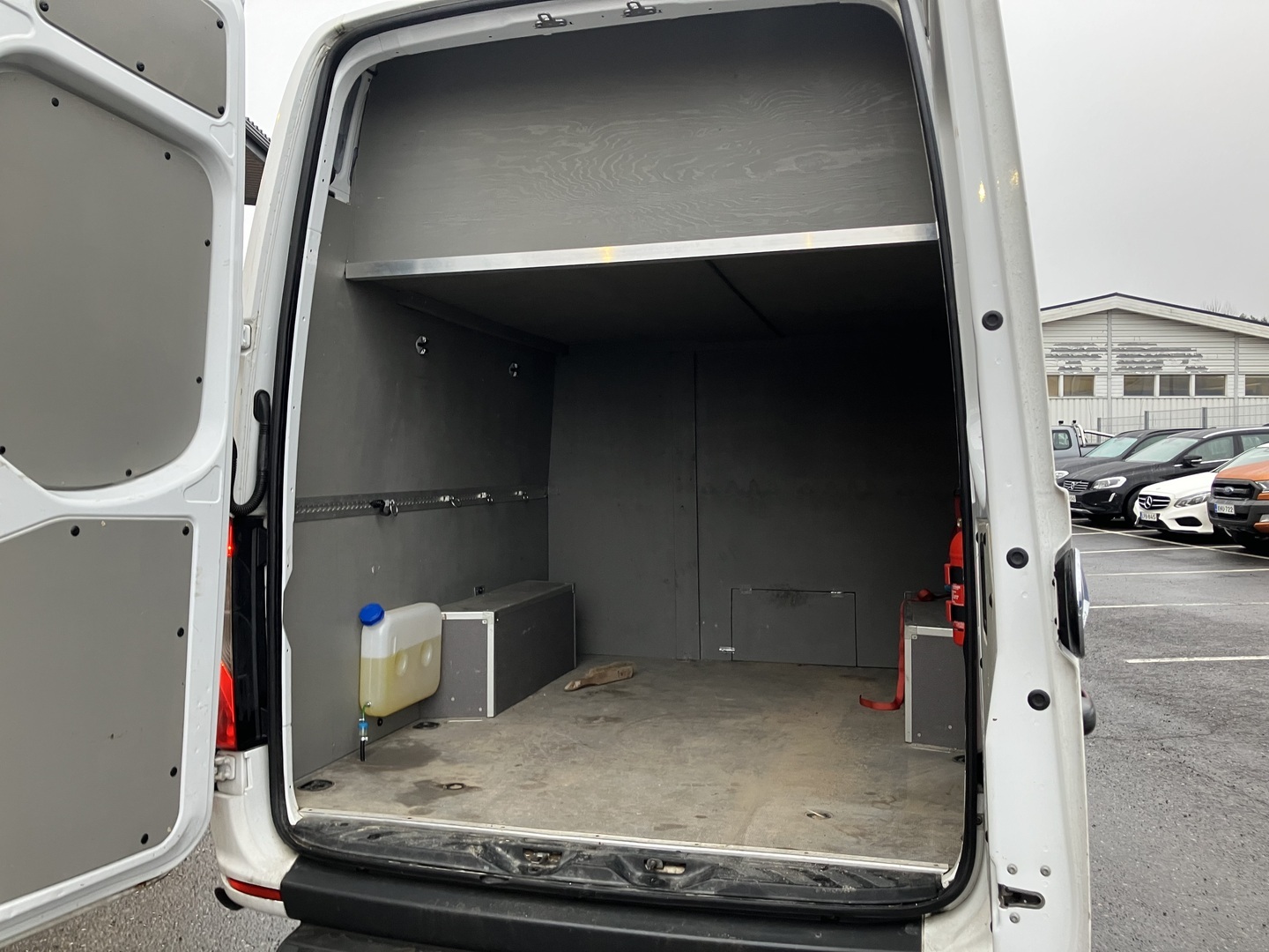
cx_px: 634
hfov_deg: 63.4
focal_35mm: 28
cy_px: 476
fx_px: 1026
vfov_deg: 49.7
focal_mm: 3.99
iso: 80
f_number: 1.8
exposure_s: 1/50
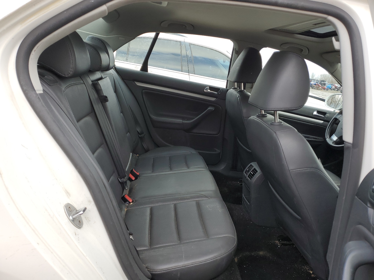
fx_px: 281
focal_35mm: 26
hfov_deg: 67.3
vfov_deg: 53.1
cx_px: 187
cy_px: 140
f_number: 1.5
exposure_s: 1/196
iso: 50
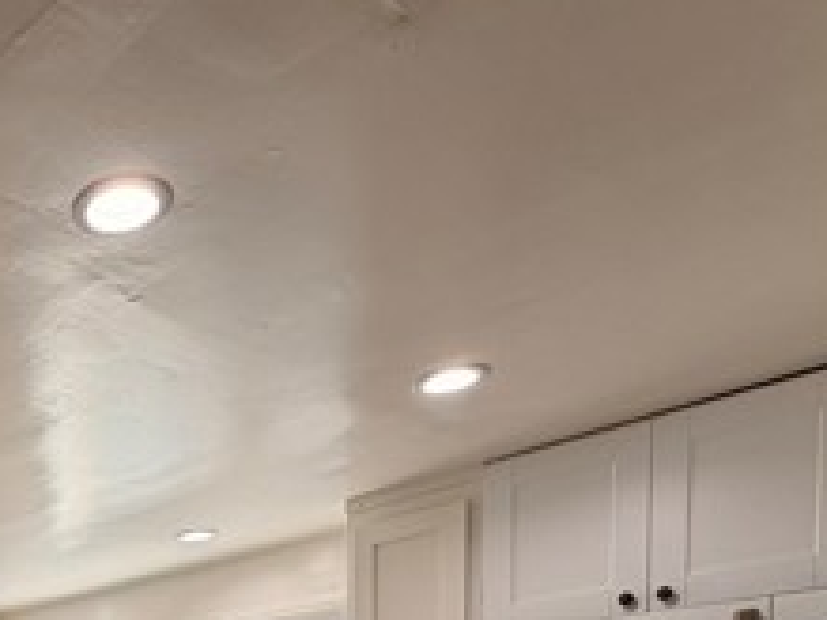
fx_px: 979
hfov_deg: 39.3
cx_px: -34
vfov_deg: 27.1
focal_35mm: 41
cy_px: 877
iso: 80
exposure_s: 1/120
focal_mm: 2.22
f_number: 2.2
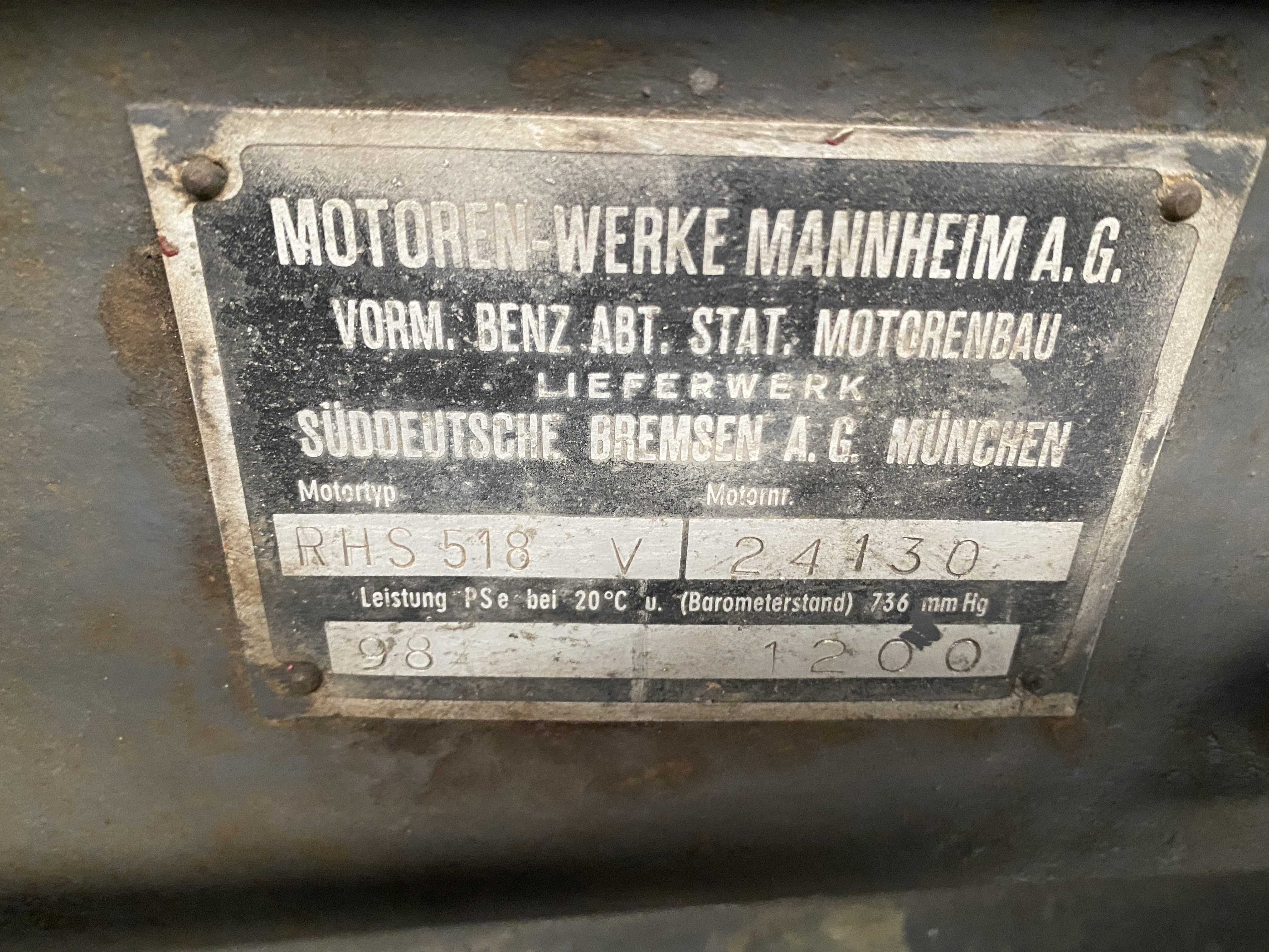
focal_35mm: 26
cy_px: 476
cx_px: 634
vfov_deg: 53.1
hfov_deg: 67.3
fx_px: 953
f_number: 1.8
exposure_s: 1/40
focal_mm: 4.25
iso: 640
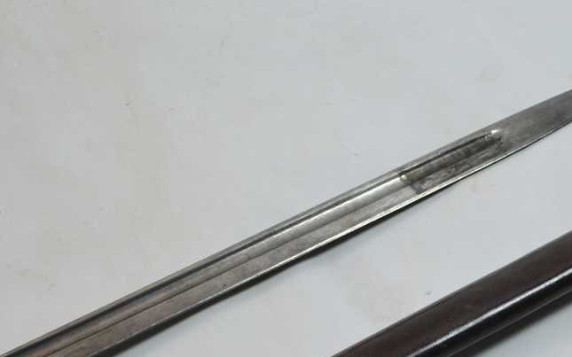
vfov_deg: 14.1
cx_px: 128
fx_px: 1418
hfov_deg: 22.5
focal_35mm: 91
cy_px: 359
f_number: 4
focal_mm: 24
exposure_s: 1/25
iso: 400
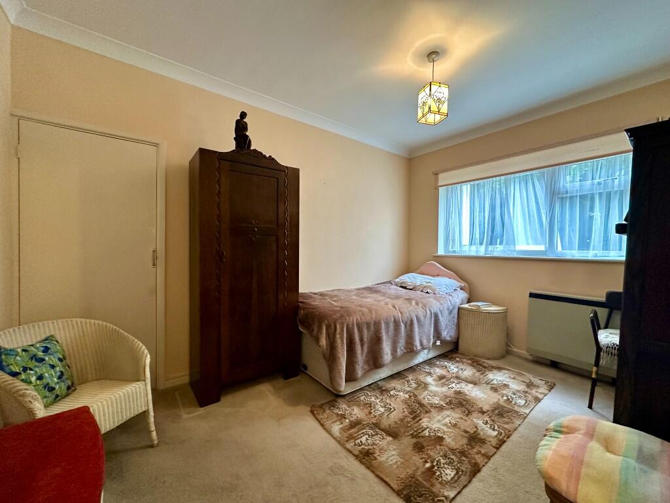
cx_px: 335
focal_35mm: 14
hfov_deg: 102.1
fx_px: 271
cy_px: 252
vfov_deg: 85.7
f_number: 2.2
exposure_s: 1/50
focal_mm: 2.22
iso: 400
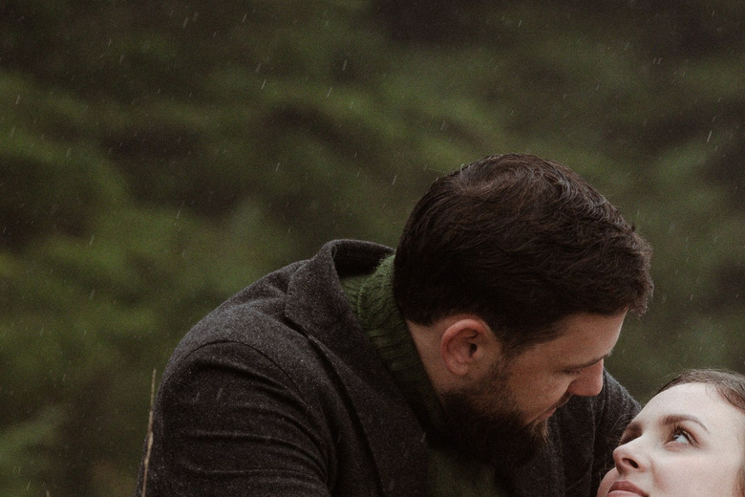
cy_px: 778
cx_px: 604
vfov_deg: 3.1
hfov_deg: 4.7
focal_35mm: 443
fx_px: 9167
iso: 500
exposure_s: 1/500
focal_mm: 135
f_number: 4
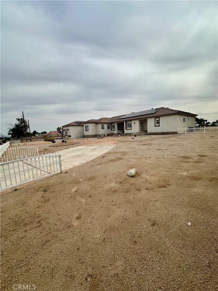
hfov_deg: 85.7
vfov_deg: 102.1
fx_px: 118
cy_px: 146
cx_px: 109
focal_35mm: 14
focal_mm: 2.22
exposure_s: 1/3731
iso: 50
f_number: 2.2
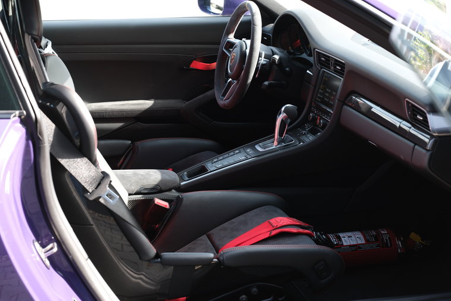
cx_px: 228
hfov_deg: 28.8
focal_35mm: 70
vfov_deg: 19.5
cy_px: 152
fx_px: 877
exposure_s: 1/70
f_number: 4.59
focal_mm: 45.8
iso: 250
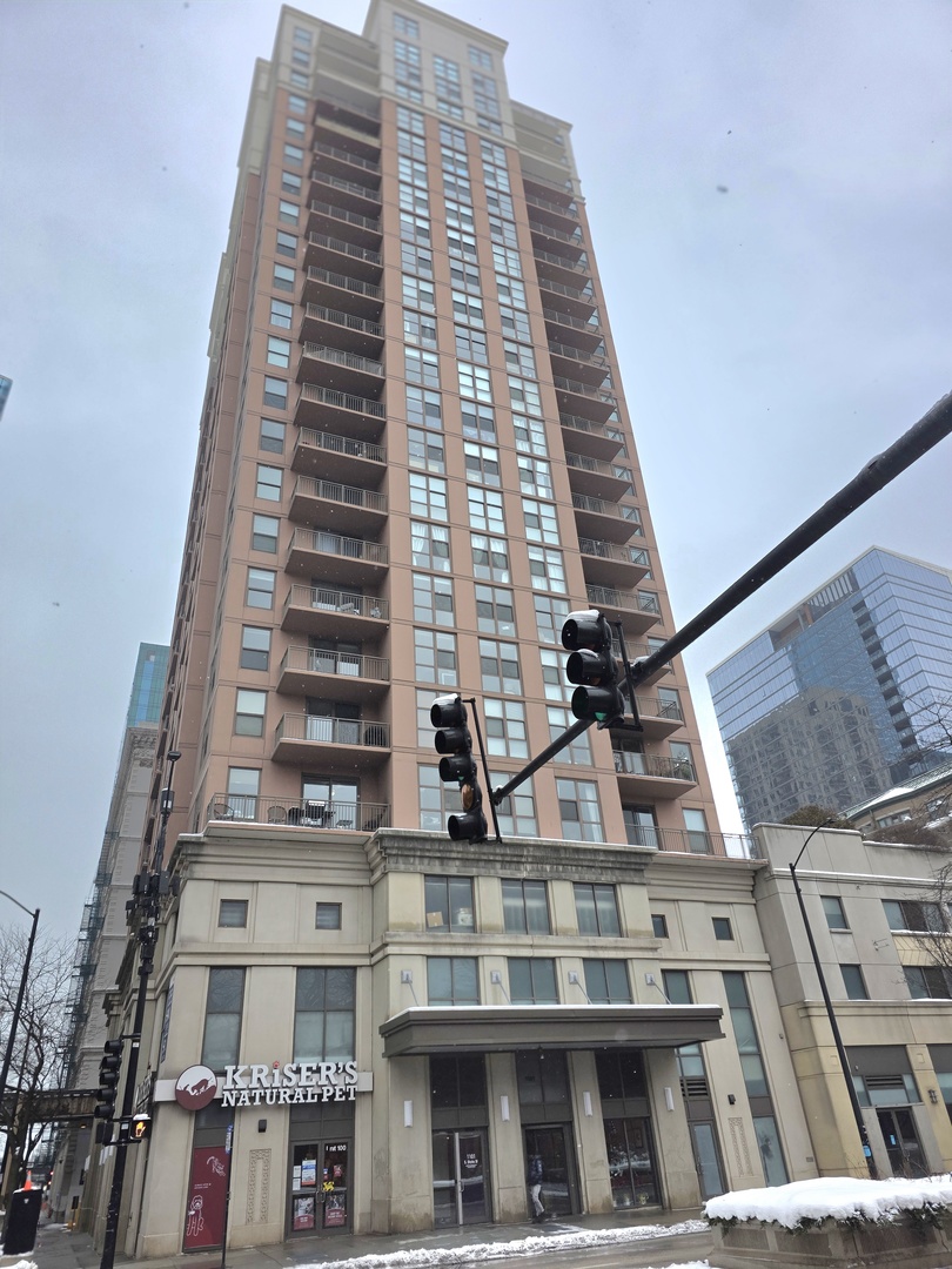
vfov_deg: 73.9
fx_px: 843
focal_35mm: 23
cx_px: 476
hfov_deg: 58.9
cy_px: 634
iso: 80
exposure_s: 1/1667
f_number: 1.7
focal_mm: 6.3
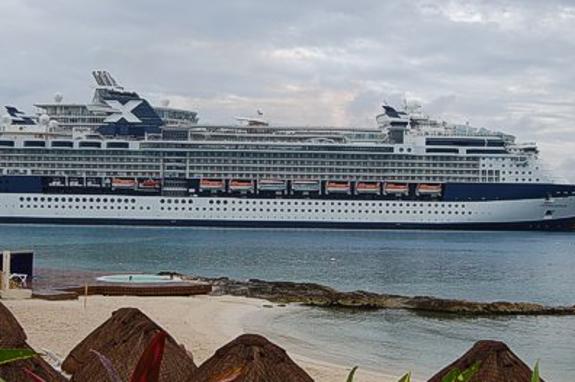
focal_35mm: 50
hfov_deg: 39.8
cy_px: 169
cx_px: 258
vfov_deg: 27.1
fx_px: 793
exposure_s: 1/320
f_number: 9
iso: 200
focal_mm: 23
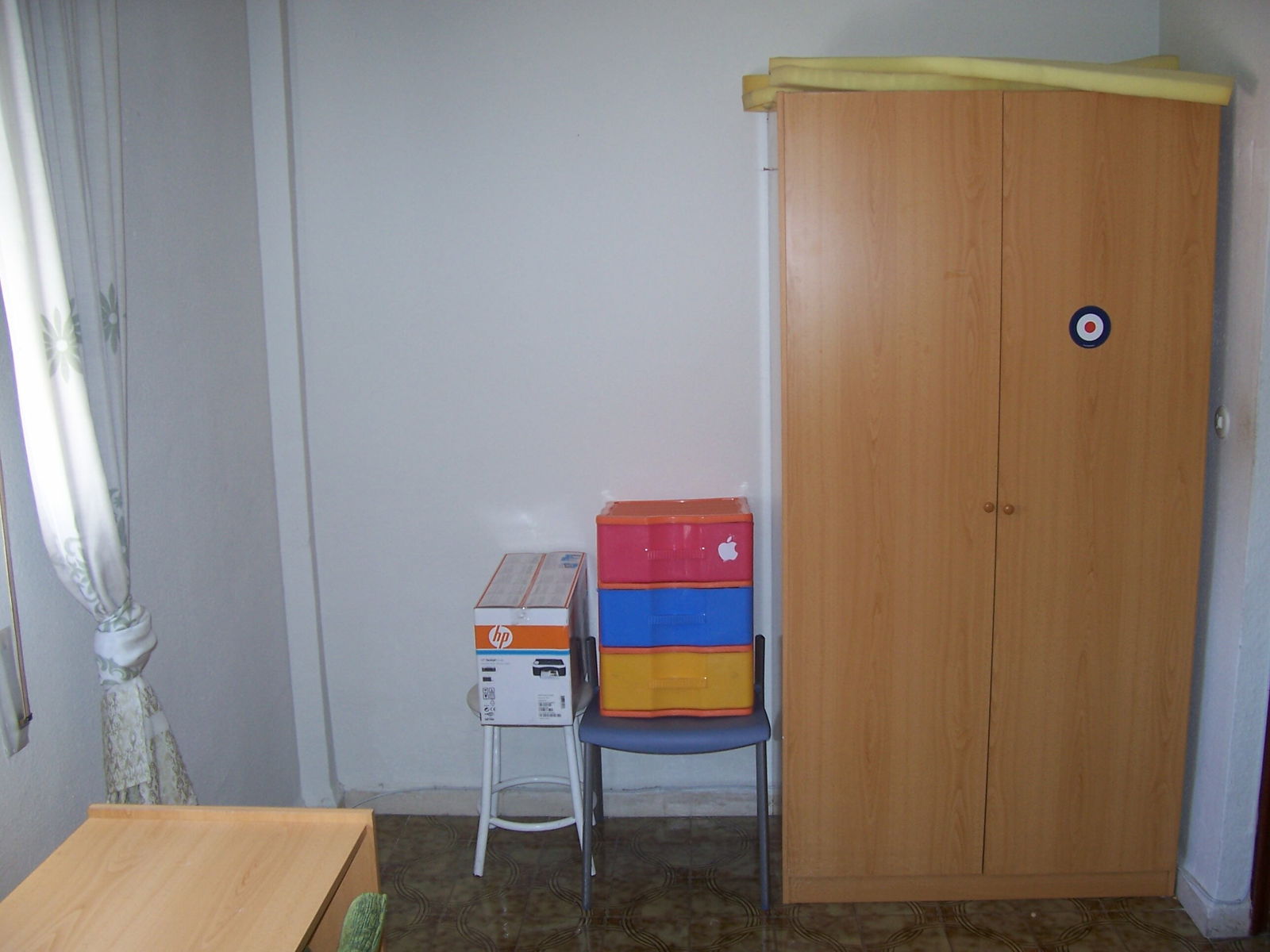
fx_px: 1247
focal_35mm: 34
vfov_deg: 41.8
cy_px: 476
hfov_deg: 54.0
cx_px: 635
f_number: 2.7
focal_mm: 5.6
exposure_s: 1/60
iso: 80
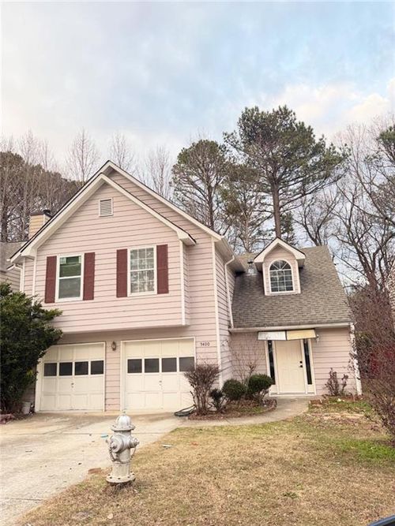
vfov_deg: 71.6
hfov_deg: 56.8
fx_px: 365
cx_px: 198
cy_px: 263
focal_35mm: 24
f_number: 1.78
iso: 125
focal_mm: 6.76
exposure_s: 1/121
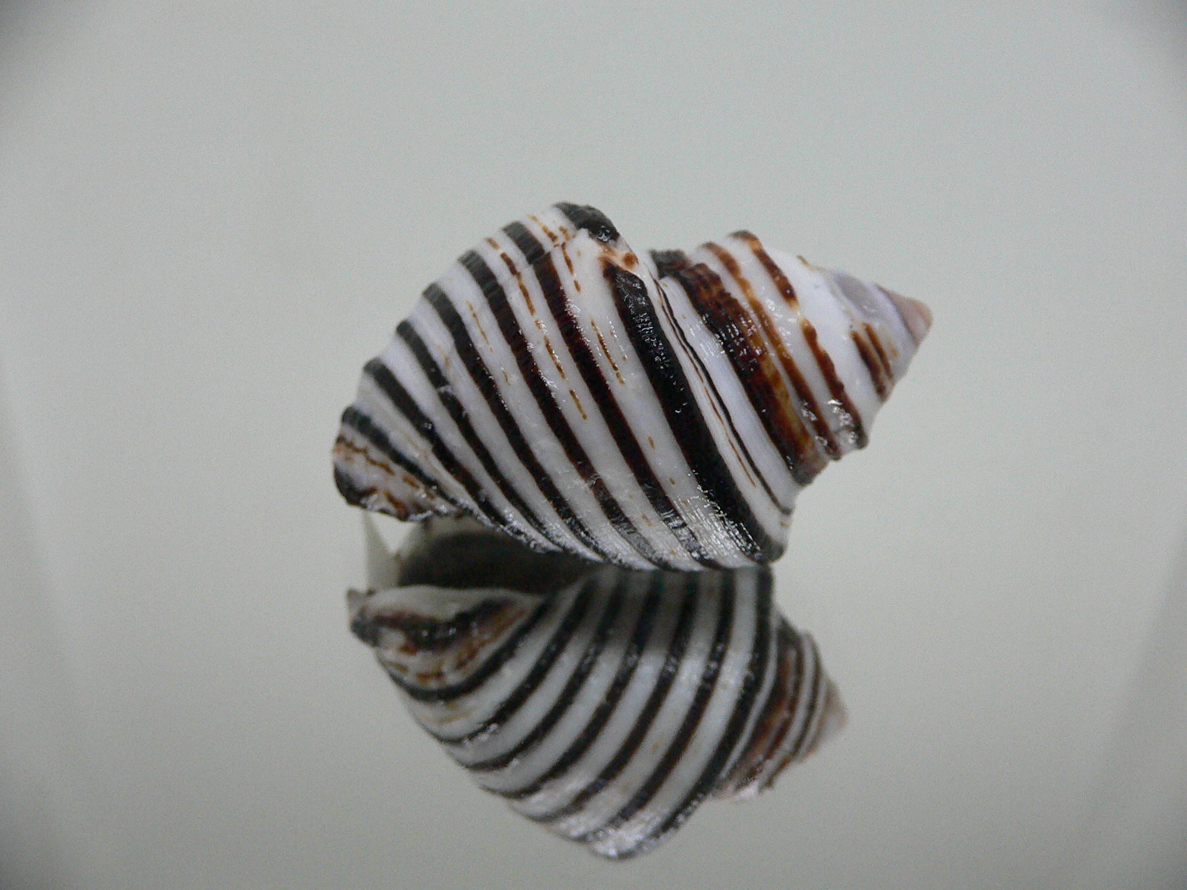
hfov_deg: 52.6
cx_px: 594
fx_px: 1200
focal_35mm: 35
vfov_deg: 40.7
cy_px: 445
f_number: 2.8
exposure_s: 1/50
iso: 200
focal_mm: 4.6
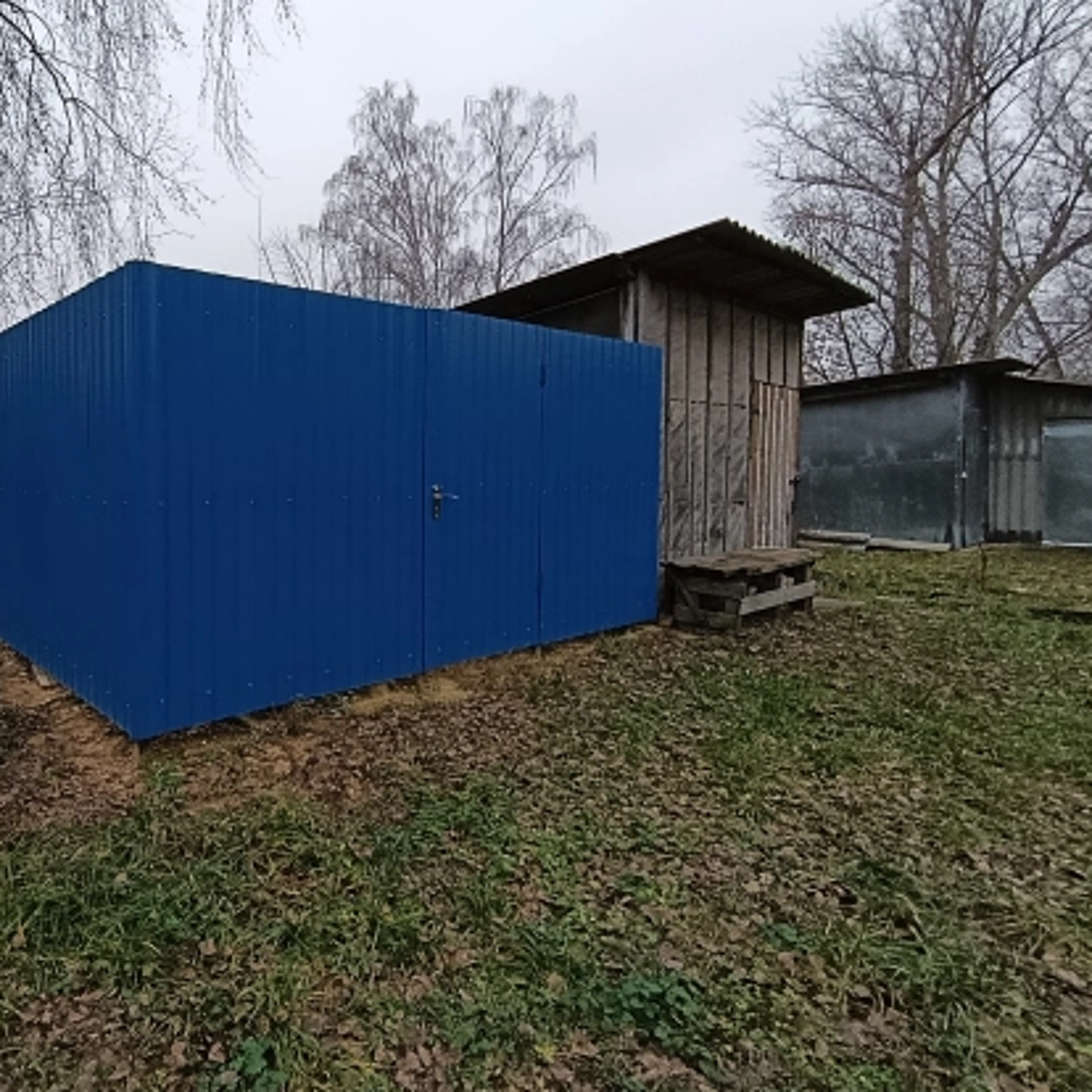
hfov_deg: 70.4
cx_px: 288
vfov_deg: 74.6
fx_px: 714
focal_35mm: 20
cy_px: 488
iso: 77
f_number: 2.2
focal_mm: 1.65
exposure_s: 1/100
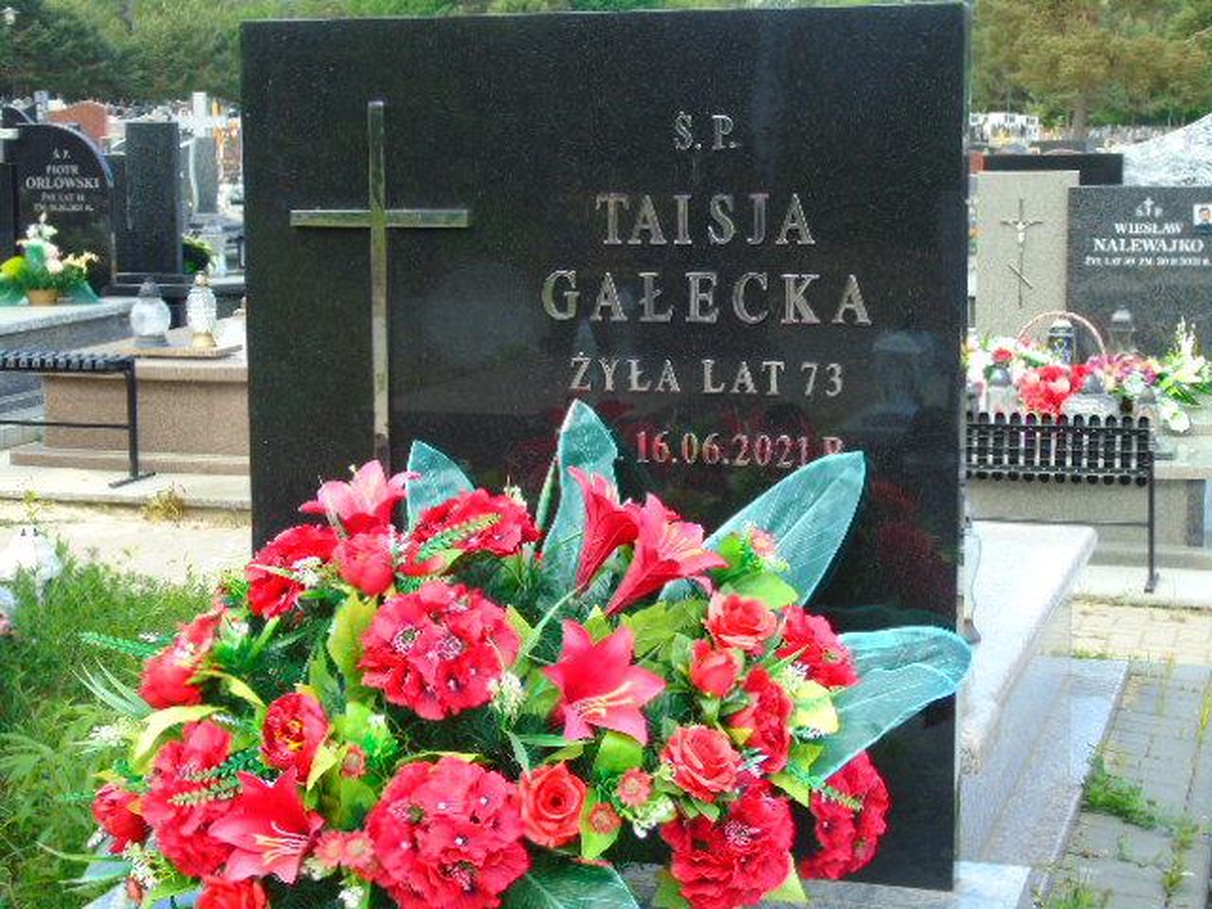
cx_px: 606
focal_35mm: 62
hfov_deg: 31.2
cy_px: 454
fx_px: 2171
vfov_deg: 23.7
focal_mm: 11
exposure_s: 1/125
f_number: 4.5
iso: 80
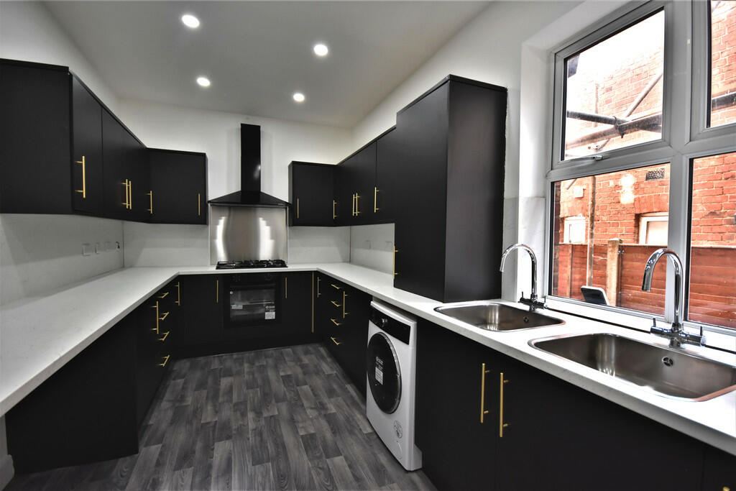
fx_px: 307
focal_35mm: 15
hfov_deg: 100.4
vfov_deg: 77.3
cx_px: 368
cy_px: 246
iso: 800
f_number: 4.5
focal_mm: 10
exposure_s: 1/80
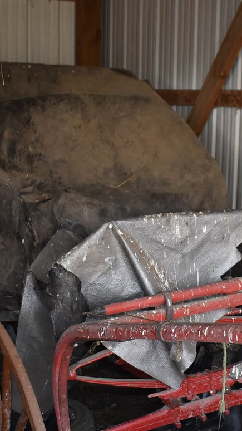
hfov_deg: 17.4
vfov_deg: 30.4
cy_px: 272
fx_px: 788
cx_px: 172
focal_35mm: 69
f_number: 3.5
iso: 800
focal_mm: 20
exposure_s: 1/160
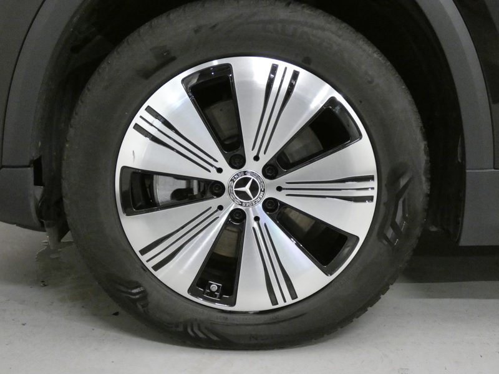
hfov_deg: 41.2
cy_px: 187
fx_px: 663
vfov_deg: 31.5
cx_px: 250
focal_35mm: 46
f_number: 3.8
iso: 1600
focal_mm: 8.2
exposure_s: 1/50
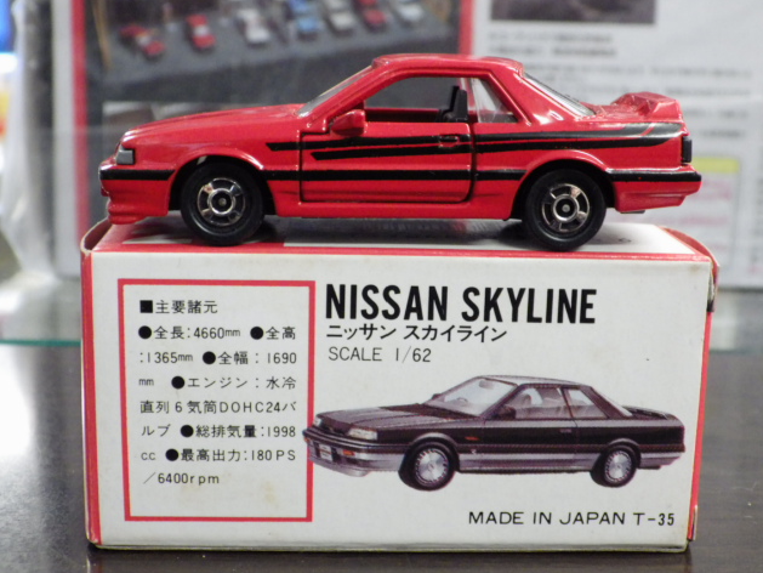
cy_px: 284
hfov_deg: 32.2
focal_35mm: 60
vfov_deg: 24.4
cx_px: 387
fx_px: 1323
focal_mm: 10.7
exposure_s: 1/25
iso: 800
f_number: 4
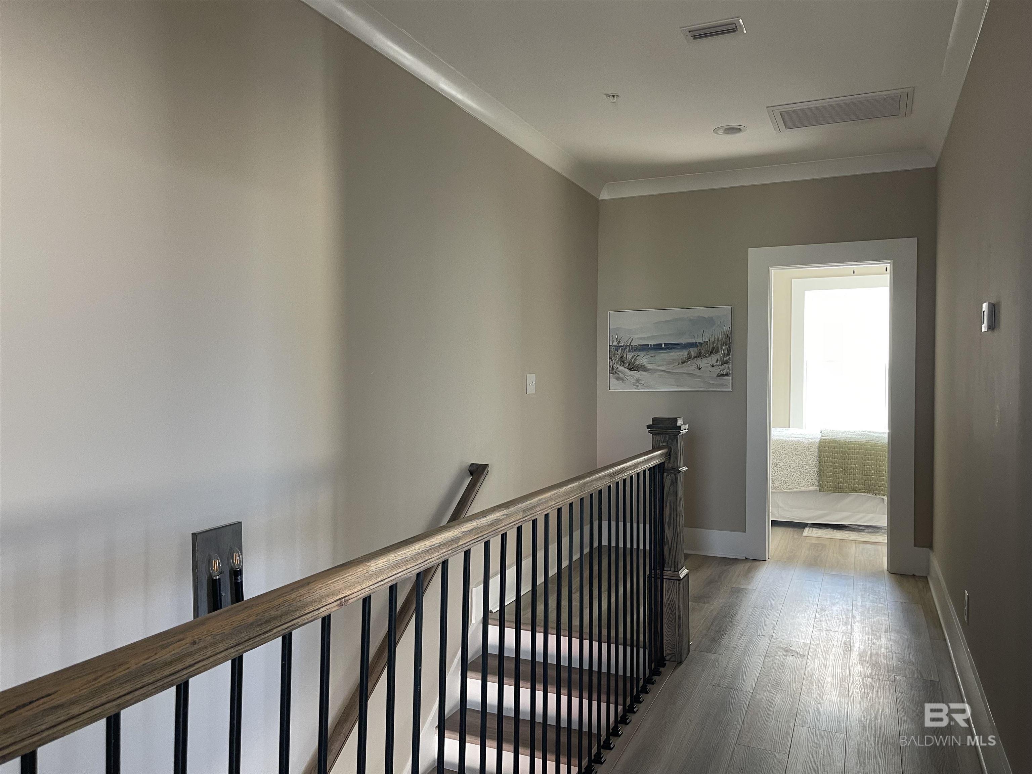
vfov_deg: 54.9
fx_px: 745
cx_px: 516
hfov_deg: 69.4
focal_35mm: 25
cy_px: 387
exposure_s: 1/77
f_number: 1.6
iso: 125
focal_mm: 5.1
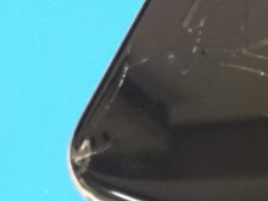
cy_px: 124
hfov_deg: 12.1
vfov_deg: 11.0
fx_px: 1045
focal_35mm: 135
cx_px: 615
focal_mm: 4.15
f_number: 2.2
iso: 100
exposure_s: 1/15
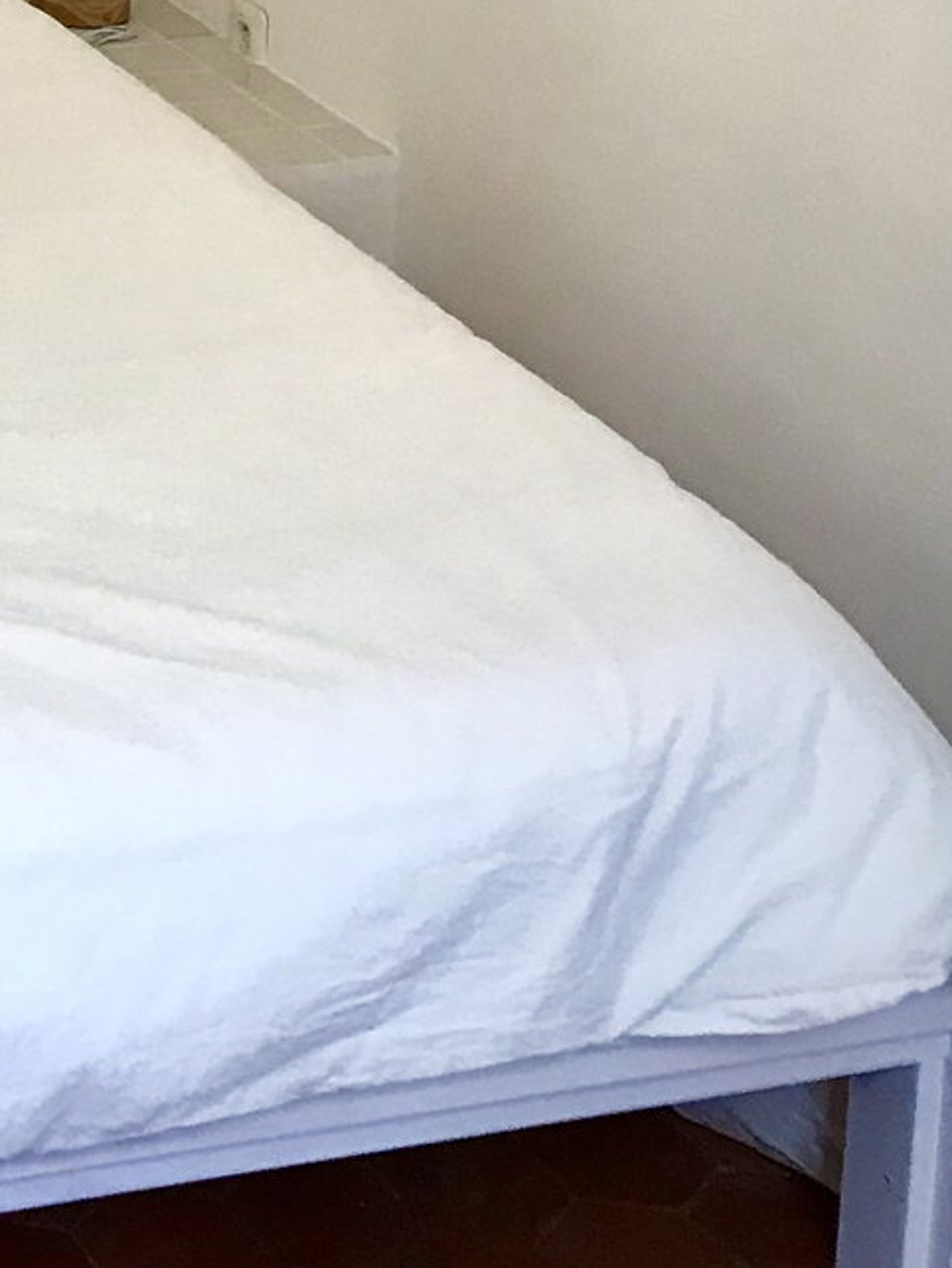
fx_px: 3408
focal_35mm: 93
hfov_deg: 14.5
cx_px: -616
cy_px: -597
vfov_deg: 18.8
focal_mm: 3.99
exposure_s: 1/33
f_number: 1.8
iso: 25
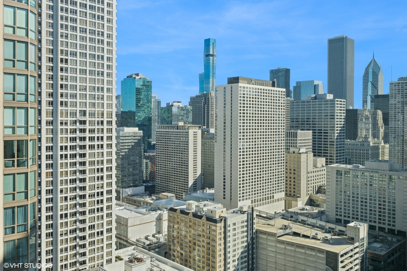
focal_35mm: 31
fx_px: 350
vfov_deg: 42.3
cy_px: 136
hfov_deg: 60.3
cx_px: 204
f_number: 7.1
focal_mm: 21
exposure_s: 1/1250
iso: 320
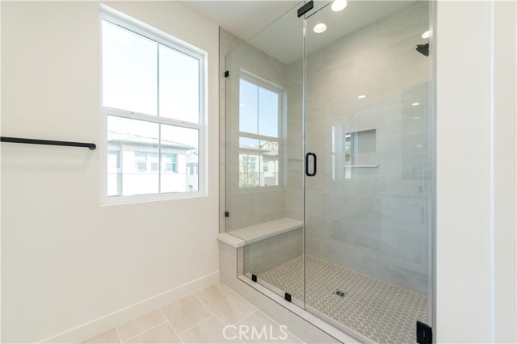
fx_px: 201
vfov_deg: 81.1
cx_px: 258
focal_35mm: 14
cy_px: 172
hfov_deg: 104.3
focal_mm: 14
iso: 320
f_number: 4
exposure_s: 1/250
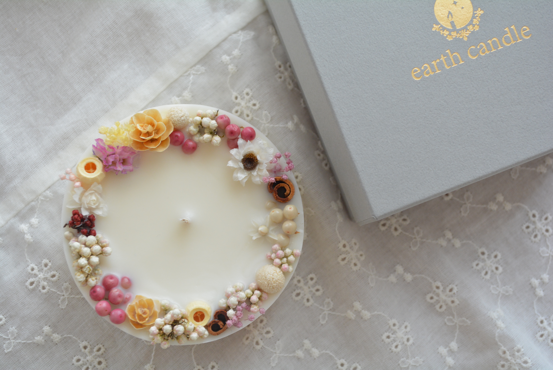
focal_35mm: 52
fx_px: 807
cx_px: 276
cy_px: 185
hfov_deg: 37.8
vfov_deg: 25.8
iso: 720
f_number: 5.6
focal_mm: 35
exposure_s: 1/60
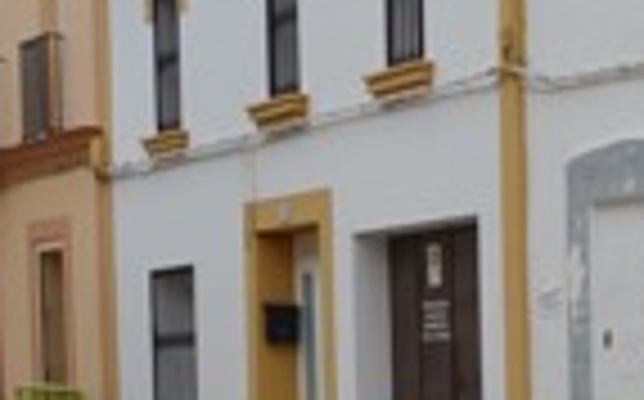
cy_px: 598
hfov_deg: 13.9
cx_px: 1356
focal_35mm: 123
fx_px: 2156
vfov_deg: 10.3
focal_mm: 18
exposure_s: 1/200
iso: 200
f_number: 7.1
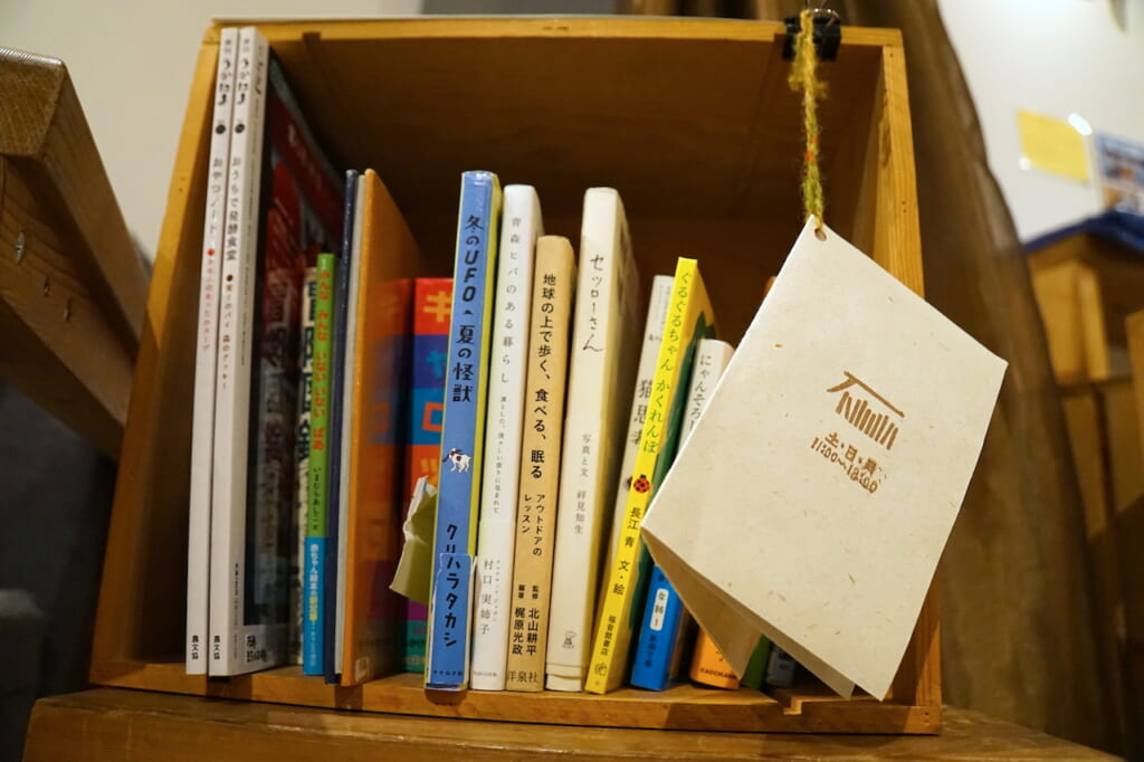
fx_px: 858
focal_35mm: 27
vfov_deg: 47.9
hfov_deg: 67.4
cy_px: 381
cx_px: 572
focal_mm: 18
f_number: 3.5
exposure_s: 1/125
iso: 3200
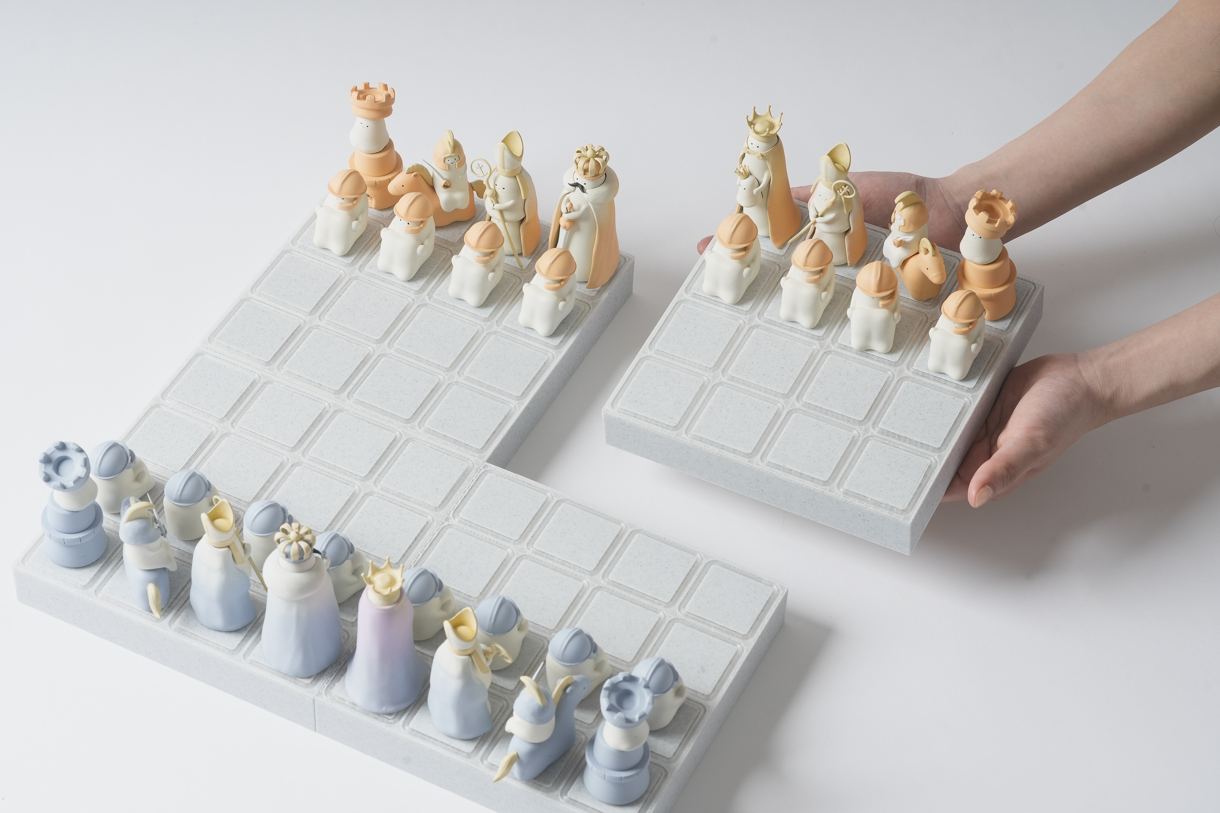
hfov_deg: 23.4
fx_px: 2948
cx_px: 610
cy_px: 406
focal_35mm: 87
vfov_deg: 15.7
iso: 400
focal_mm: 87
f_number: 13
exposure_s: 1/125
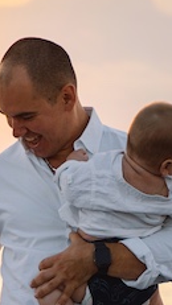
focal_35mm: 249
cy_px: 349
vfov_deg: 8.6
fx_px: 2018
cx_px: -82
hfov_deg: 4.8
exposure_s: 1/1250
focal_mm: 55
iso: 100
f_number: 1.8
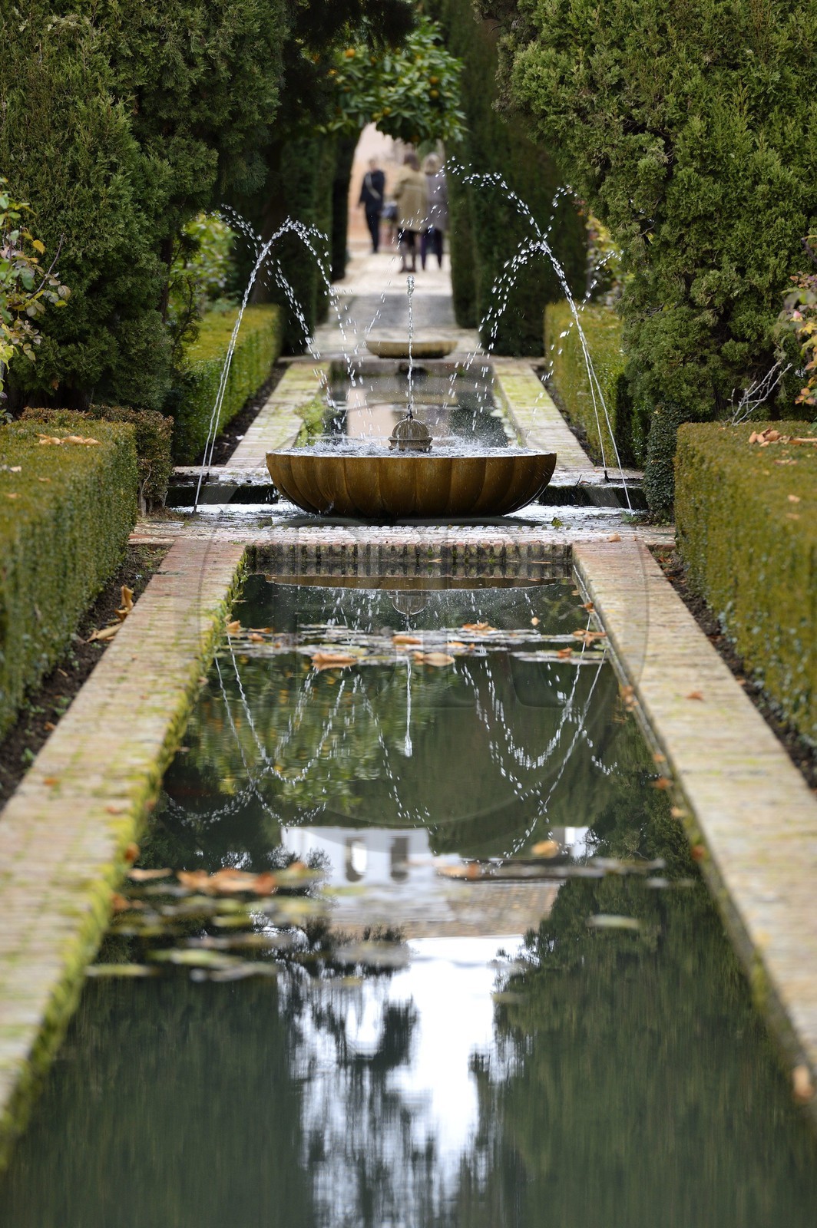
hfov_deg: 6.9
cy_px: 614
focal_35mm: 200
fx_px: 6820
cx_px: 408
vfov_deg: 10.3
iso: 800
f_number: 4.5
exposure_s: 1/160
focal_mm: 200
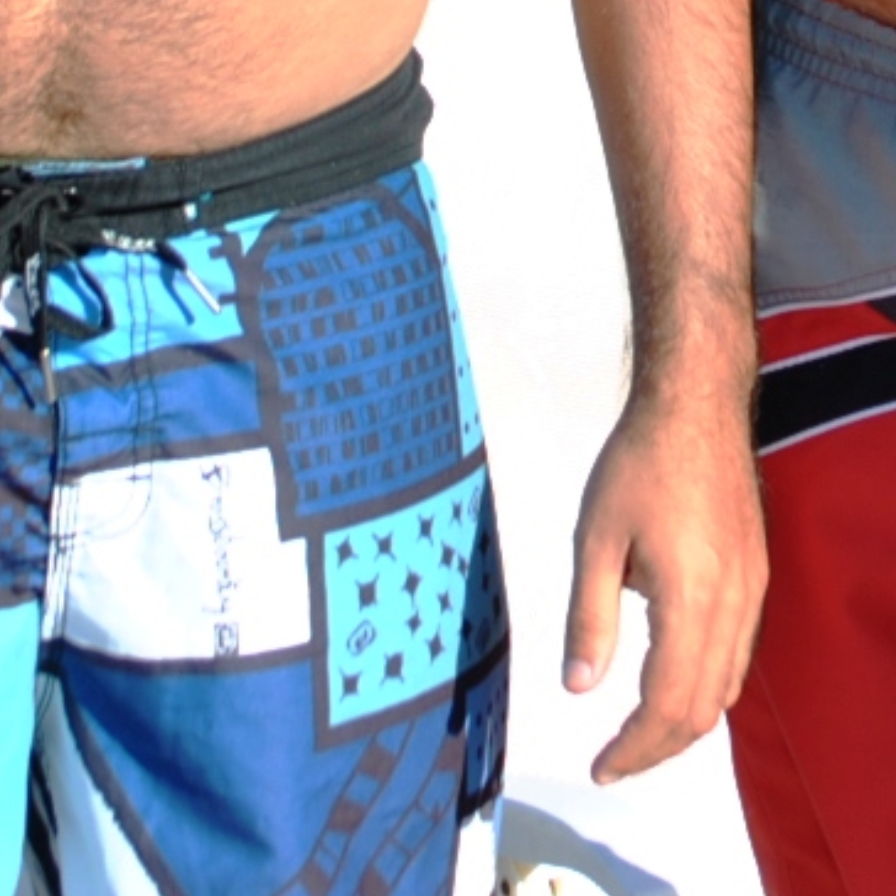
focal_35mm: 163
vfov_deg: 10.3
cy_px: -564
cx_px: 714
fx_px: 4773
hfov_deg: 10.7
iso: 100
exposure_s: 1/200
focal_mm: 24
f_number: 5.6
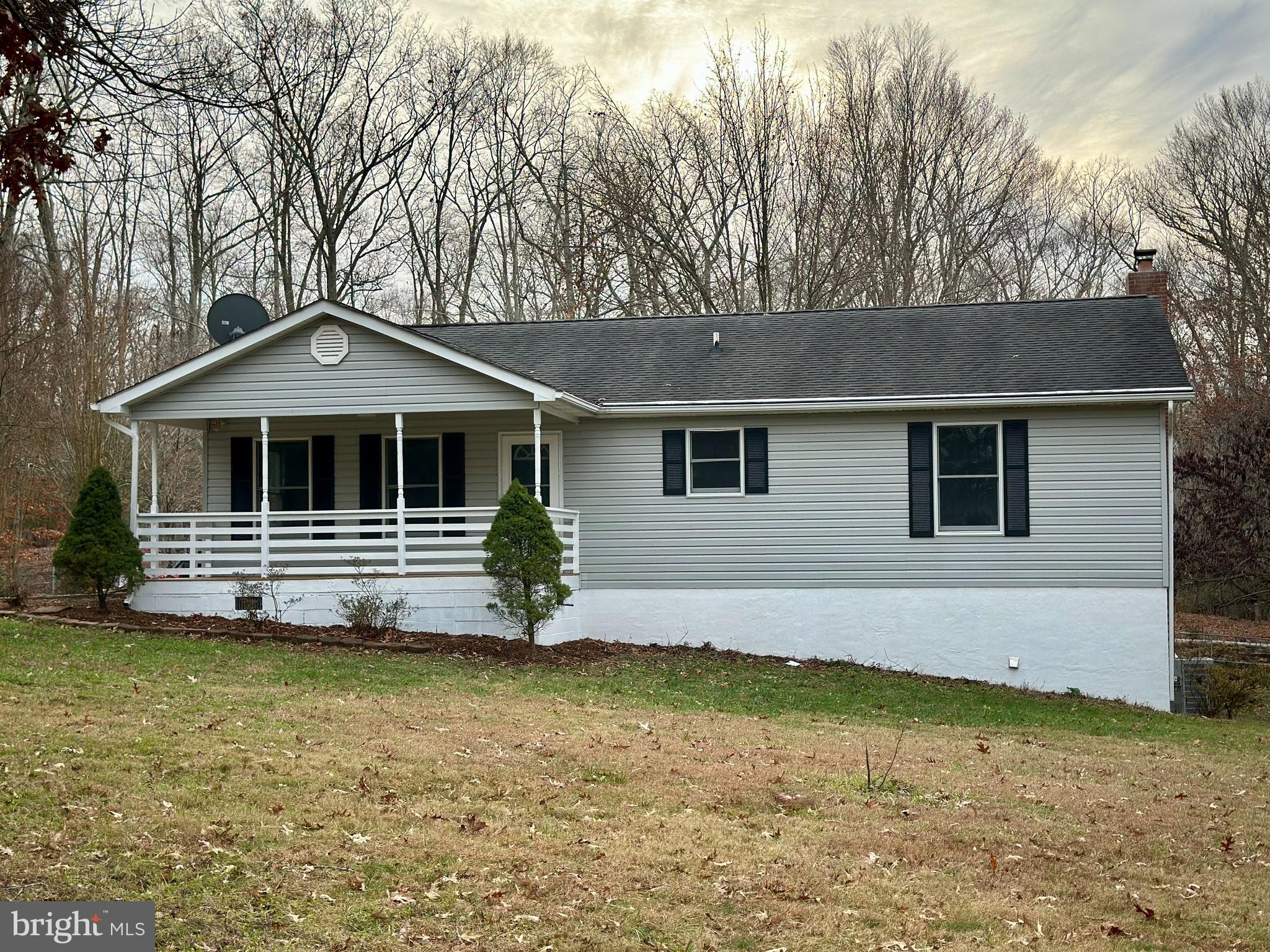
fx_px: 1761
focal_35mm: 48
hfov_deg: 39.7
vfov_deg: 30.3
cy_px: 476
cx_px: 635
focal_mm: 6.86
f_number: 1.78
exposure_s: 1/254
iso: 80
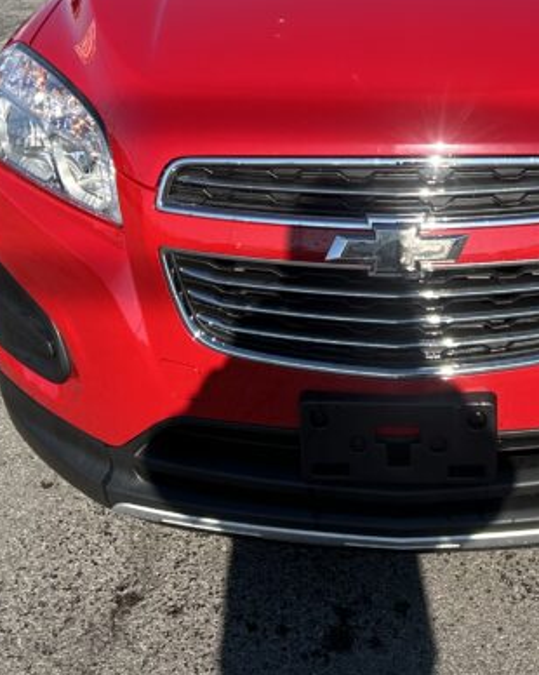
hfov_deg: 22.7
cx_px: 363
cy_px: 96
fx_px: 1337
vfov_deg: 27.5
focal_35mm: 67
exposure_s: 1/3257
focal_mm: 5.7
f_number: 1.5
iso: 50
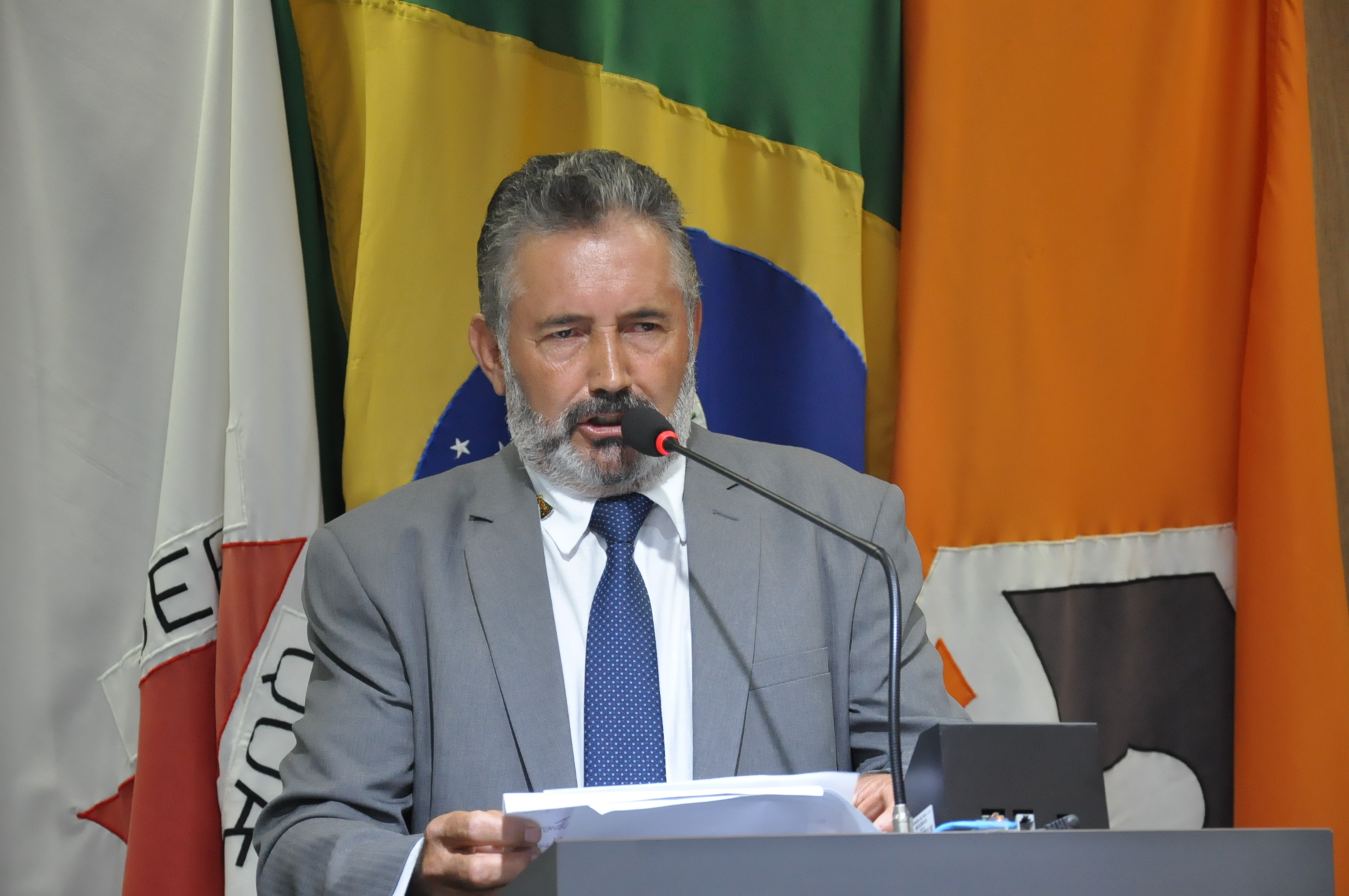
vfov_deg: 13.0
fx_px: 3930
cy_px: 448
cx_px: 674
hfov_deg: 19.5
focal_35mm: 105
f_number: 5.3
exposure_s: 1/80
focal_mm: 70
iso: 2000
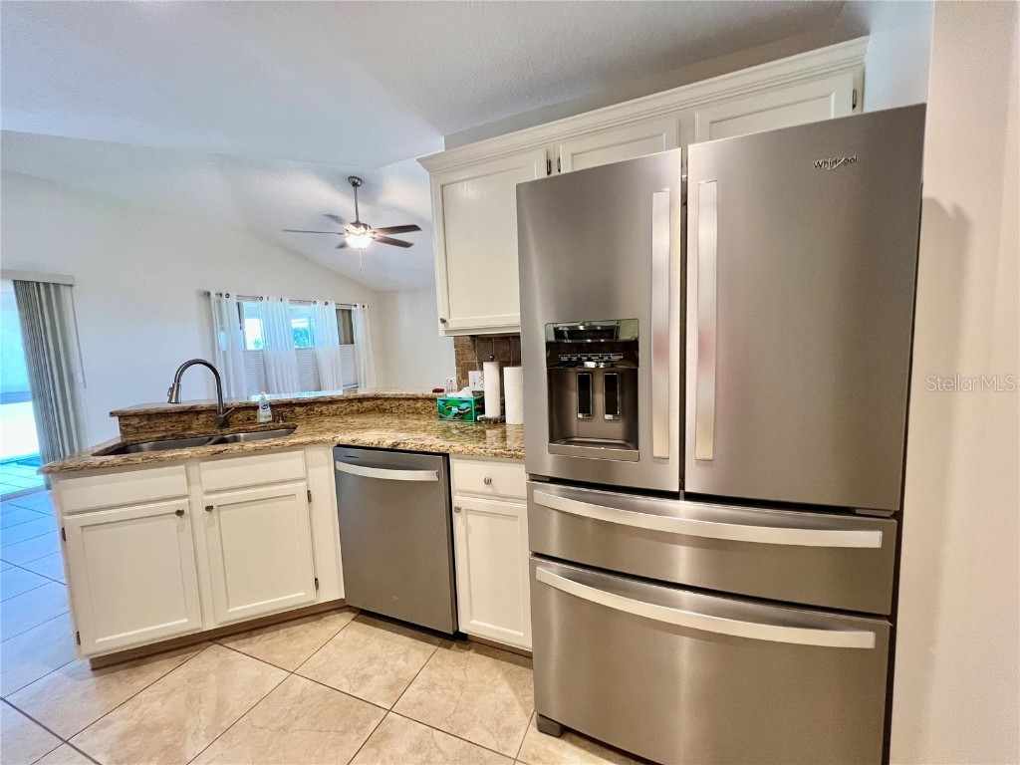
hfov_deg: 106.2
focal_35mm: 13
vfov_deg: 89.9
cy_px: 382
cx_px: 510
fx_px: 383
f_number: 1.8
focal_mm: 1.57
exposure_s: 1/60
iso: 250
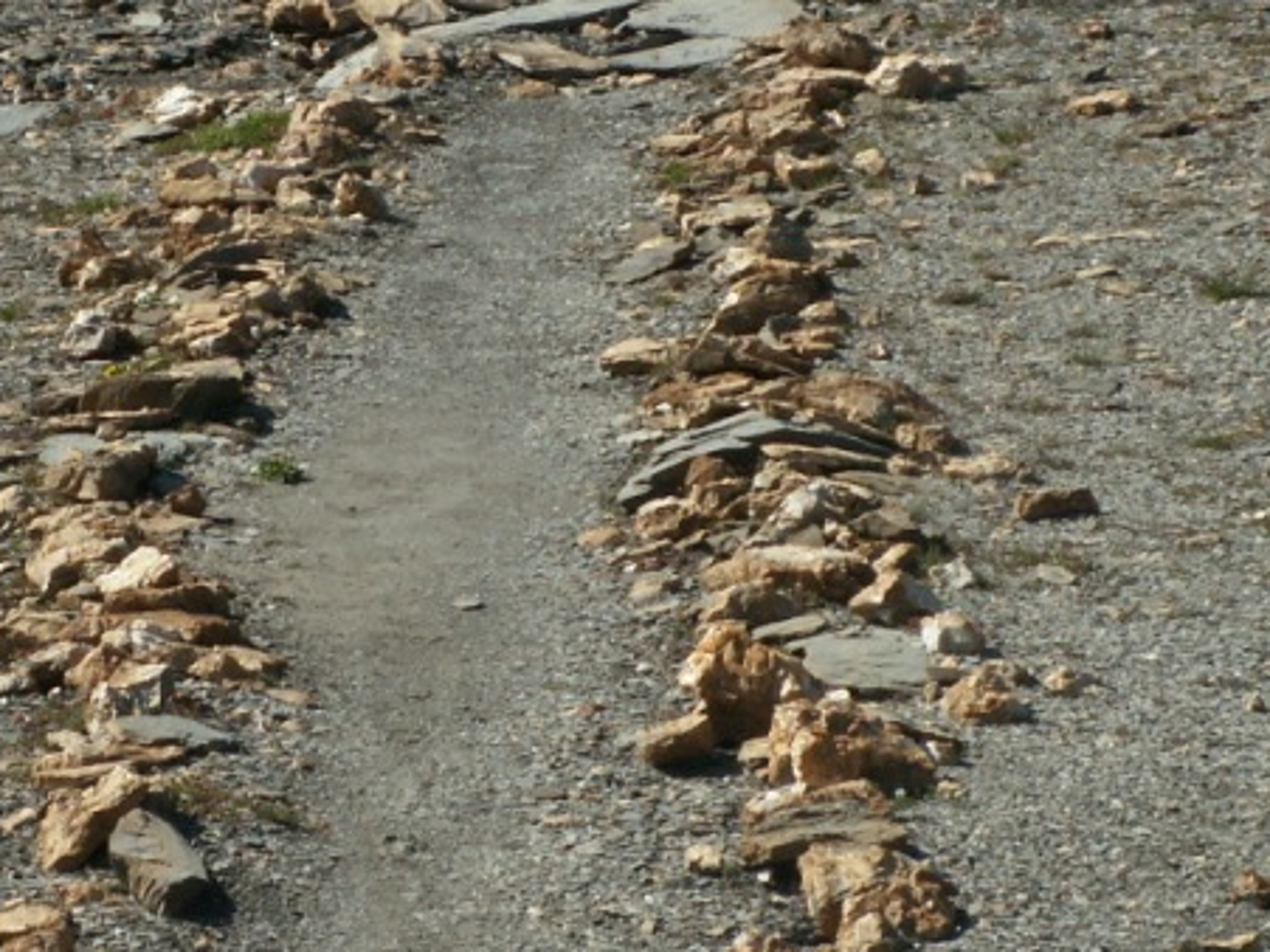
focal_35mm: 268
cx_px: 408
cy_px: 496
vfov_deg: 5.5
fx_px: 9830
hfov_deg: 7.4
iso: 50
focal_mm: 19.32
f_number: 8
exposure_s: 1/200
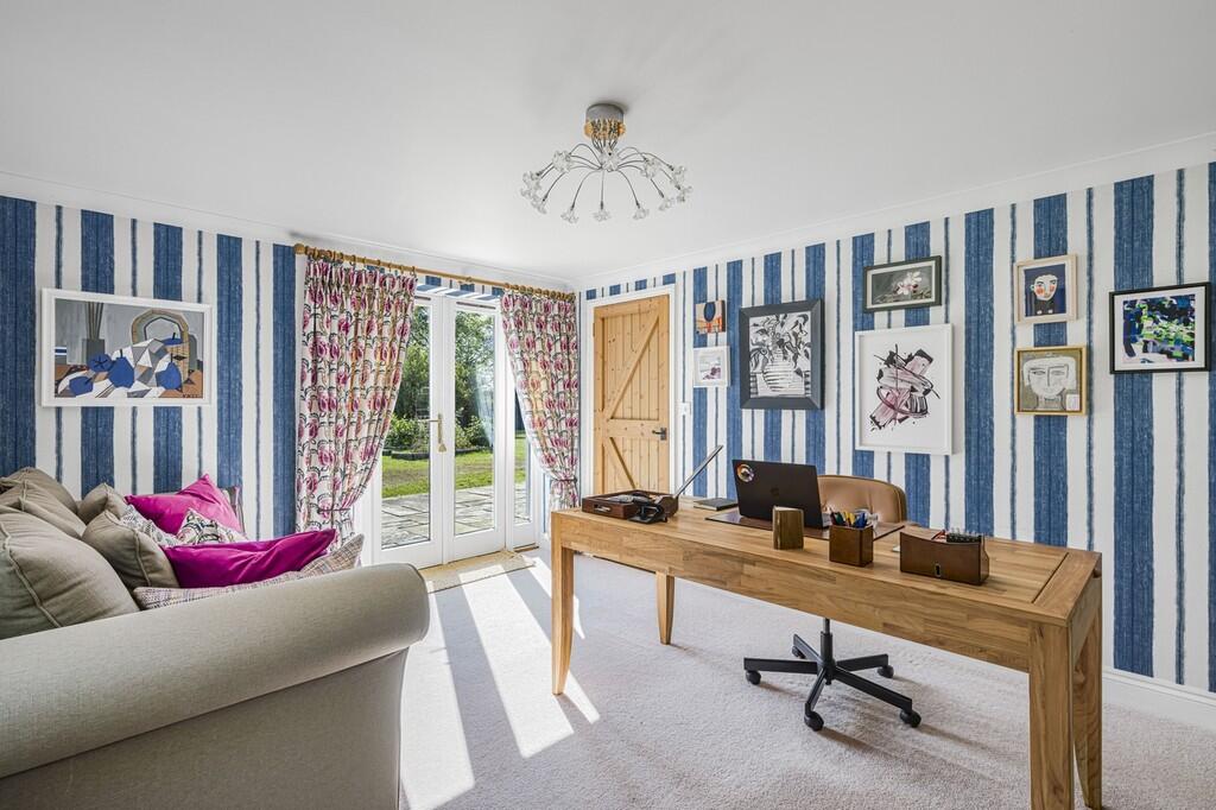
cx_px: 608
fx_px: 540
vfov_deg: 73.7
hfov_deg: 96.8
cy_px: 405
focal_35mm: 16
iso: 200
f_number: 8
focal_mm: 16
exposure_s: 1/20
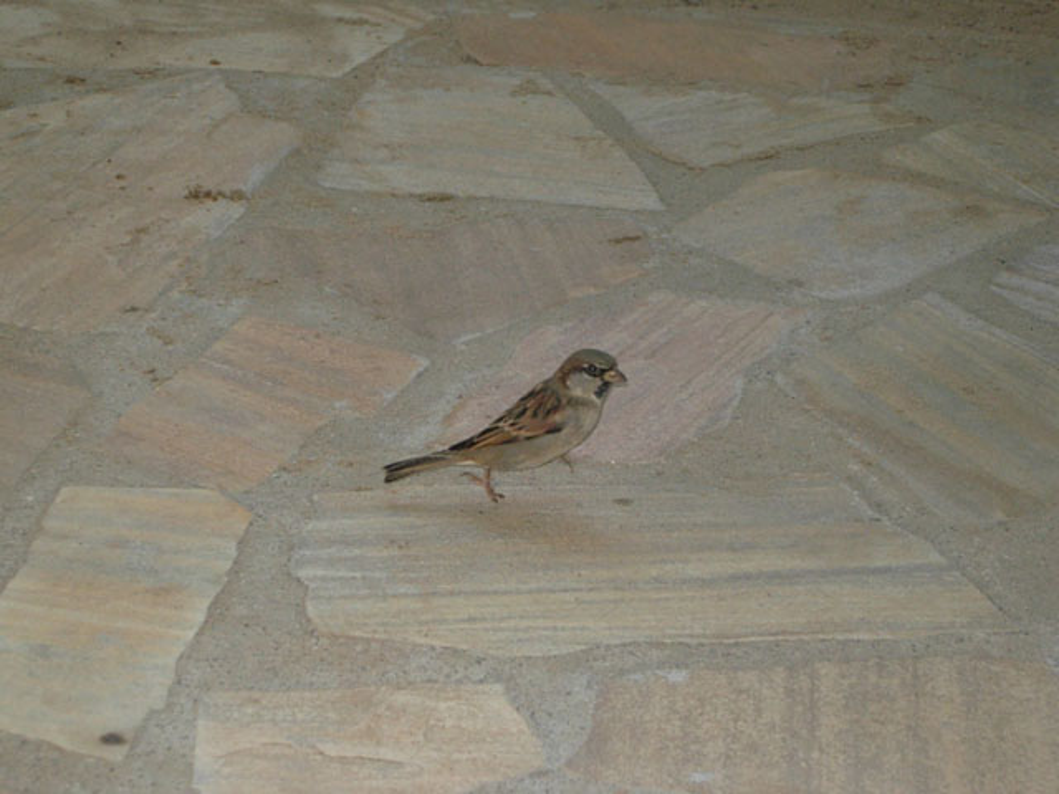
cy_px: 397
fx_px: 3855
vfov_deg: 11.8
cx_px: 530
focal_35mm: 126
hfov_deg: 15.6
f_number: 5.3
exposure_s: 1/362
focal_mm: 26.3
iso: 200
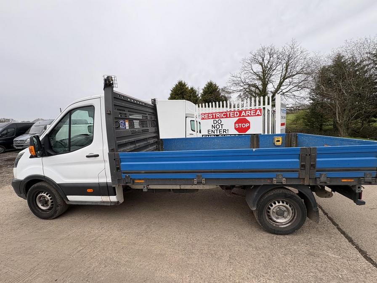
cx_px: 188
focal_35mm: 14
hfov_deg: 102.1
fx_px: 152
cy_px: 142
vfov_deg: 85.7
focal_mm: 2.22
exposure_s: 1/281
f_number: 2.2
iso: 40
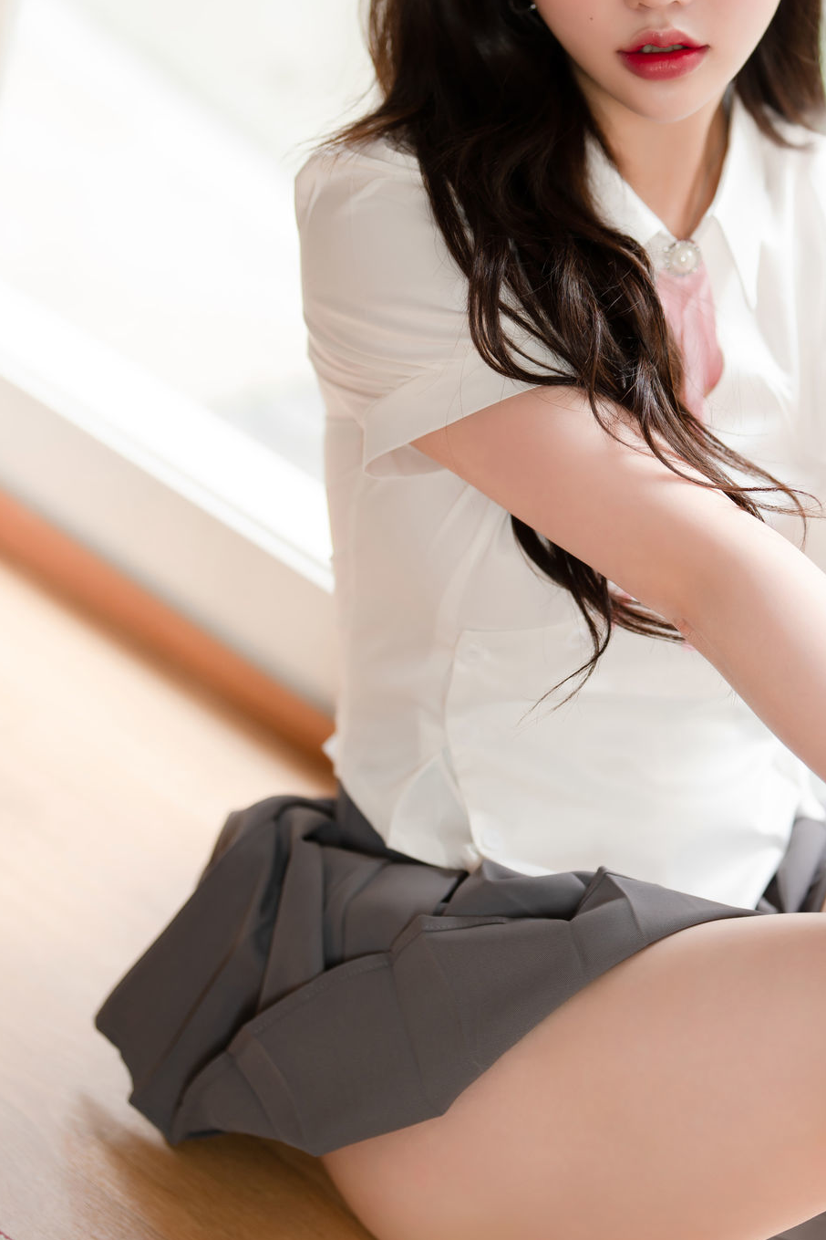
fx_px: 3063
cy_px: 466
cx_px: 680
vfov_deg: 22.8
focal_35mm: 89
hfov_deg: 15.2
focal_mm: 50
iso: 80
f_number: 1.4
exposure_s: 1/200
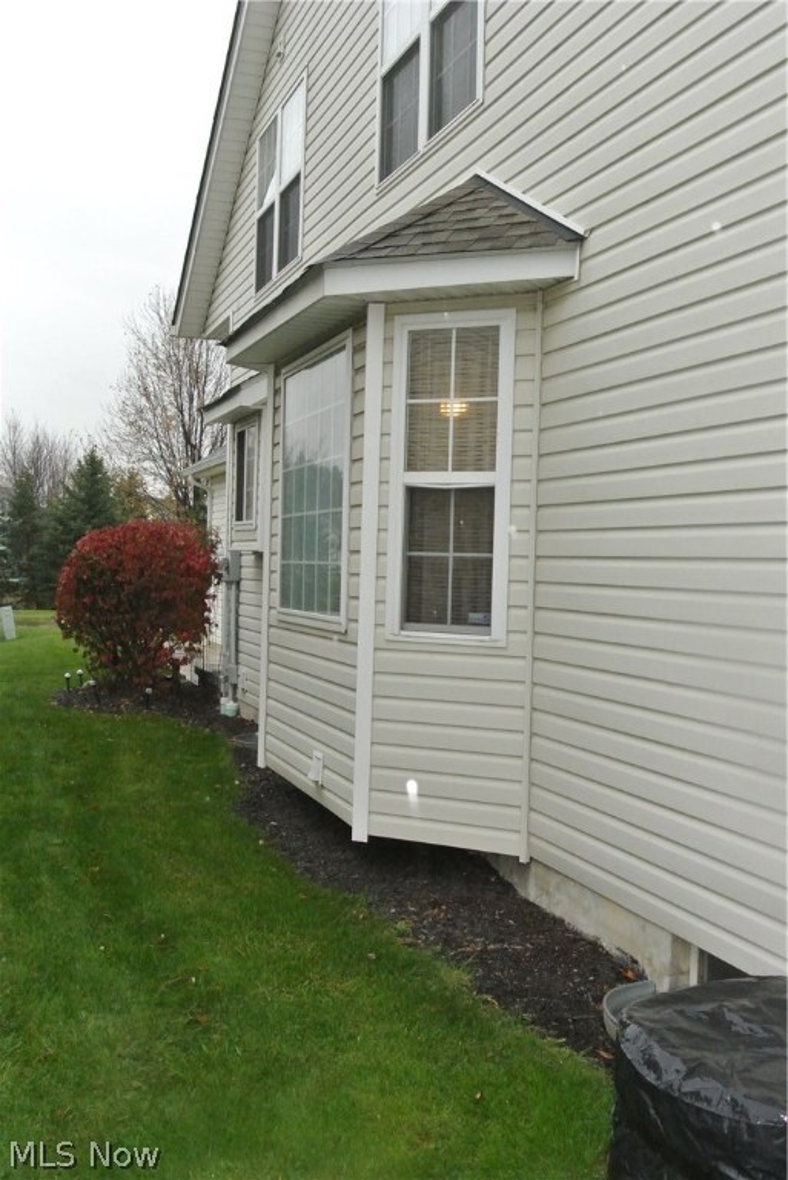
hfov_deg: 34.3
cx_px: 394
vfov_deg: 49.5
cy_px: 590
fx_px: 1279
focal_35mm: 39
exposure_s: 1/60
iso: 1600
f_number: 4
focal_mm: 14.5
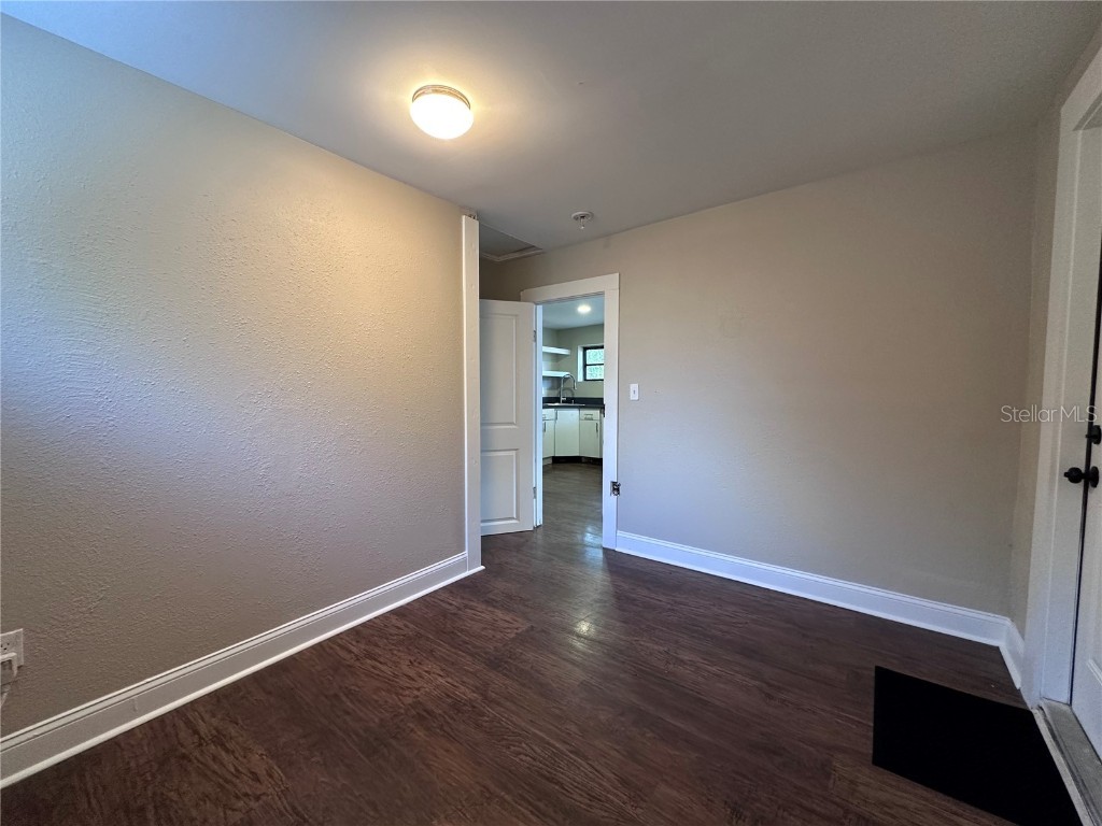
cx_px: 551
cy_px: 413
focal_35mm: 14
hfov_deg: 102.1
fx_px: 446
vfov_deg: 85.7
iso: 250
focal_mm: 2.22
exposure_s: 1/60
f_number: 2.2
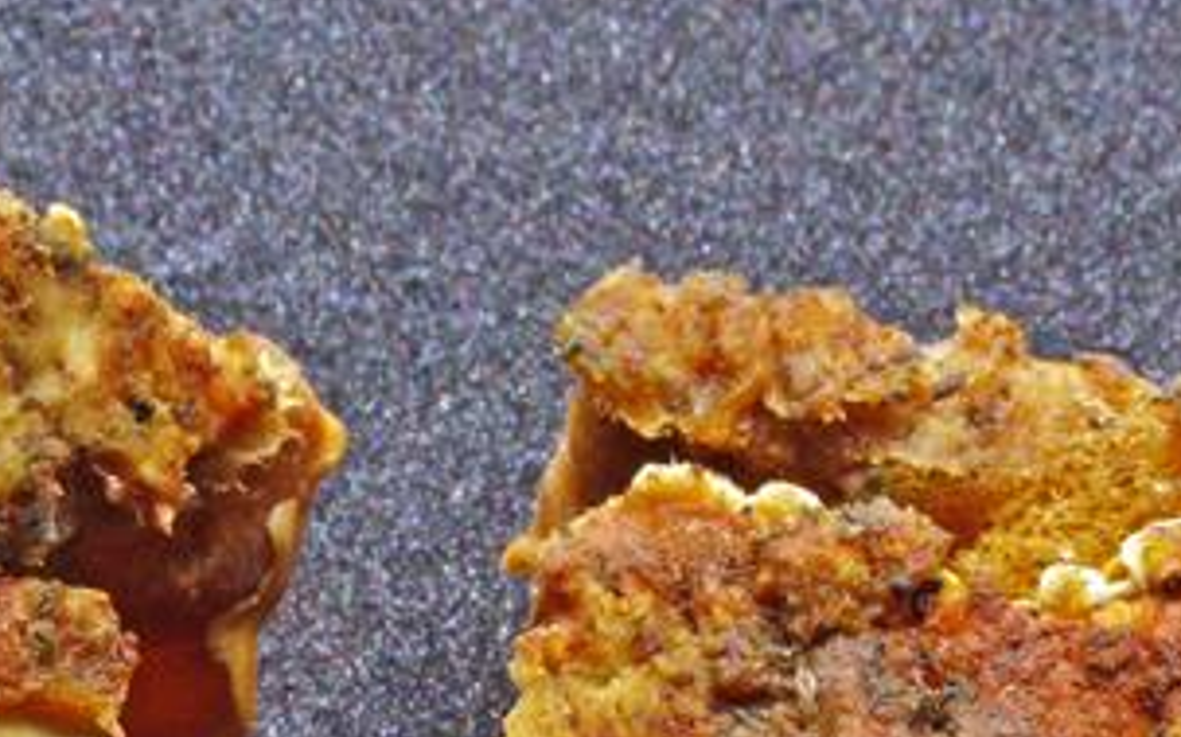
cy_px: 1127
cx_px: 912
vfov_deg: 4.7
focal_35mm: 277
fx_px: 8911
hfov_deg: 7.6
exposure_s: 1/2.5
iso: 200
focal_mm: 45
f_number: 20
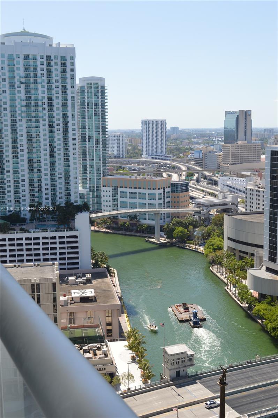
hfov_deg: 28.0
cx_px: 139
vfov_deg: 41.2
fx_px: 557
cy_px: 209
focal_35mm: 48
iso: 100
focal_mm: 32
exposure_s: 1/200
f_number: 8
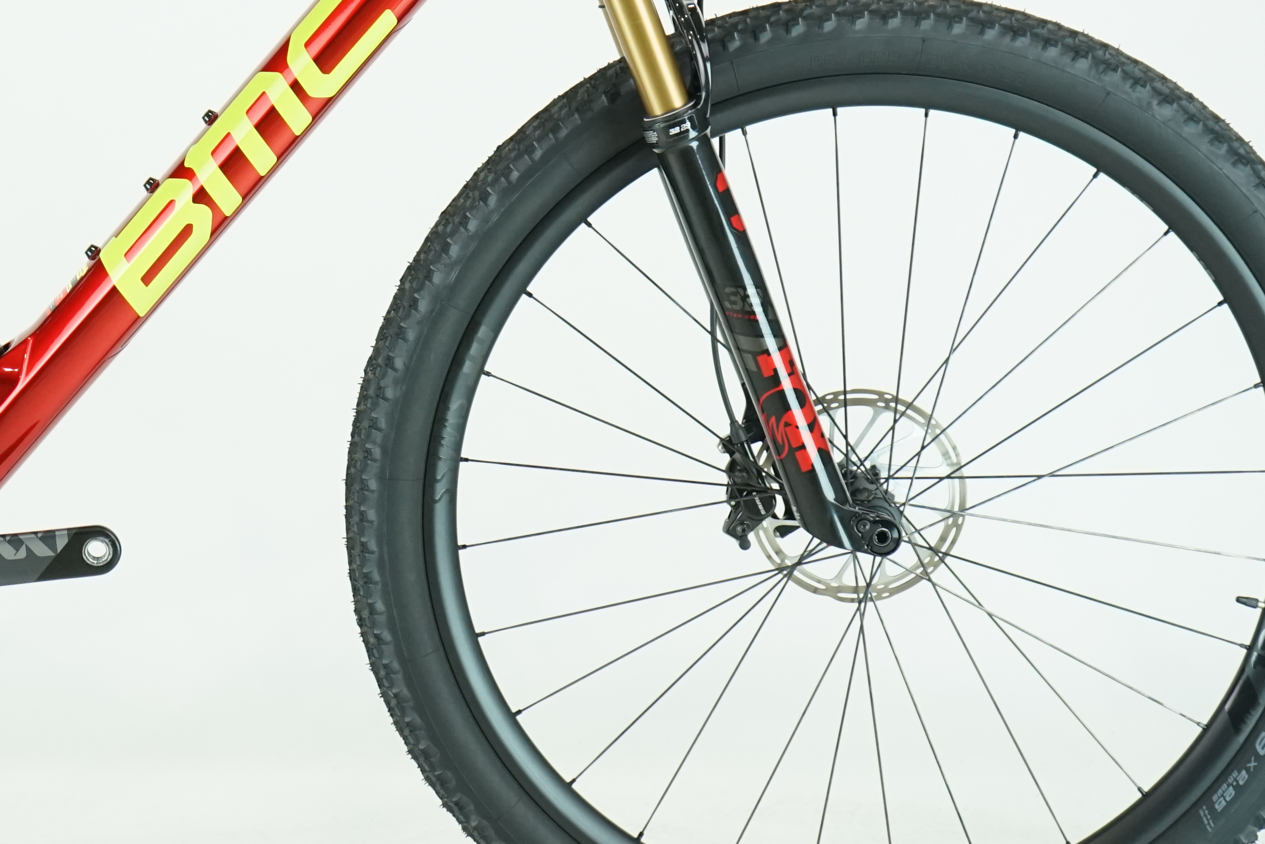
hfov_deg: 17.6
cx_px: 84
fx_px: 4006
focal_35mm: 114
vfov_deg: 12.0
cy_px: 192
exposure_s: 1/200
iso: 1600
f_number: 5.6
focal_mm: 53
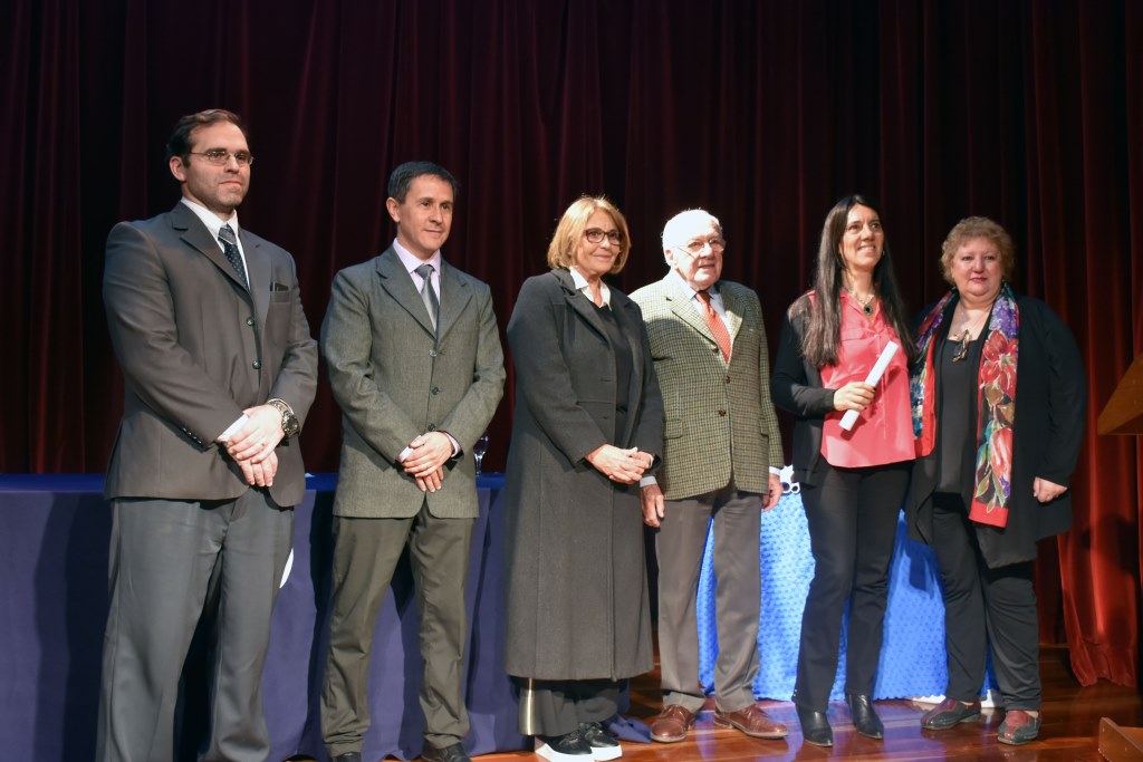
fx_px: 1143
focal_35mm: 36
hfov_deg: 53.1
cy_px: 381
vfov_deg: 36.9
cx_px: 572
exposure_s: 1/40
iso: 800
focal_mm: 24
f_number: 3.8
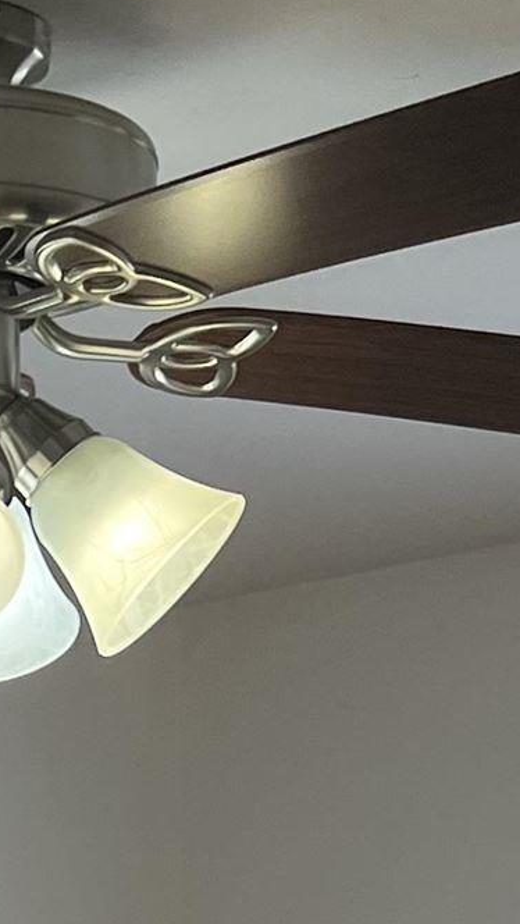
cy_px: 1270
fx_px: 3208
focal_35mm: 131
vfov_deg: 15.4
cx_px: 31
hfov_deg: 9.2
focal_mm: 5.7
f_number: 1.5
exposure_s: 1/383
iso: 50
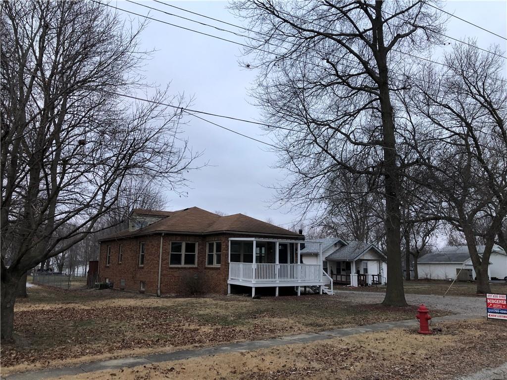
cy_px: 190
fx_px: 410
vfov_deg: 49.7
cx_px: 254
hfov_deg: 63.4
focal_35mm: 28
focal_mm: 3.99
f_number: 1.8
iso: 25
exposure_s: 1/30
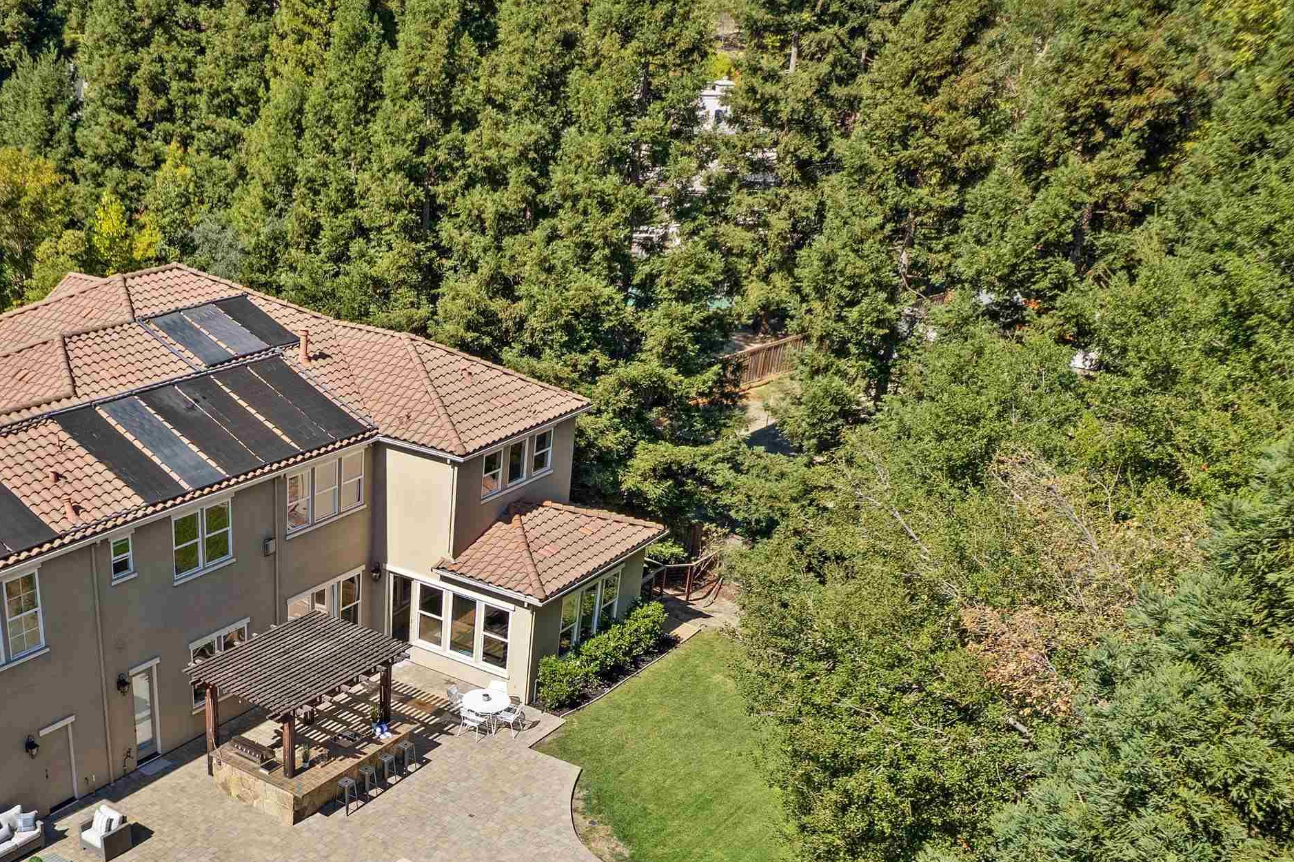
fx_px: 1293
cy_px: 693
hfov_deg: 50.7
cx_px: 305
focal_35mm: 36
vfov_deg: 35.6
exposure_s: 1/1250
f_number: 2.8
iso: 100
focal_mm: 8.4
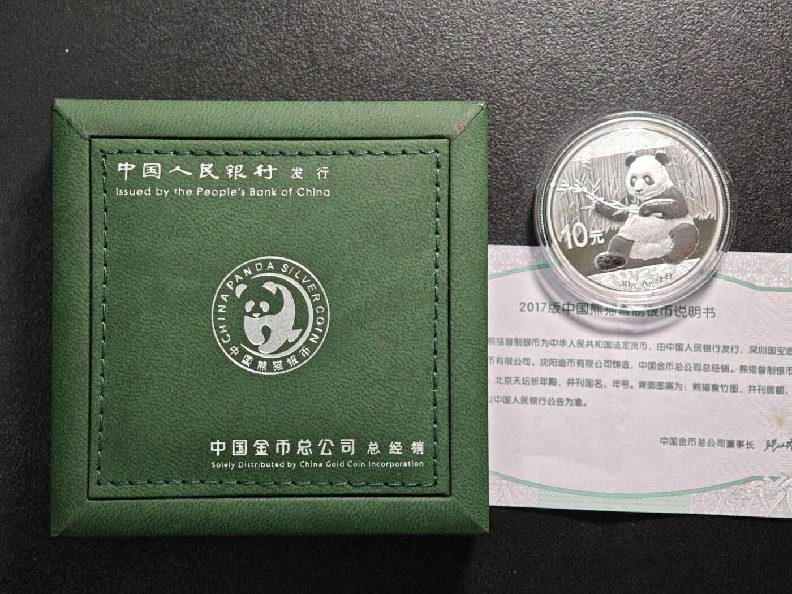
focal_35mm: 60
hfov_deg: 32.2
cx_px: 396
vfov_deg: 24.4
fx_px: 1373
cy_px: 297
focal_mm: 9
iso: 800
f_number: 2
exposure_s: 1/100
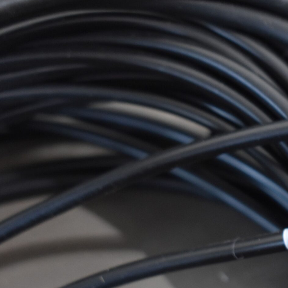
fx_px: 1308
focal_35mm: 139
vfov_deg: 12.6
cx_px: 382
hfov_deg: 12.2
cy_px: 180
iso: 1250
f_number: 4.8
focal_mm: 40
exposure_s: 1/60
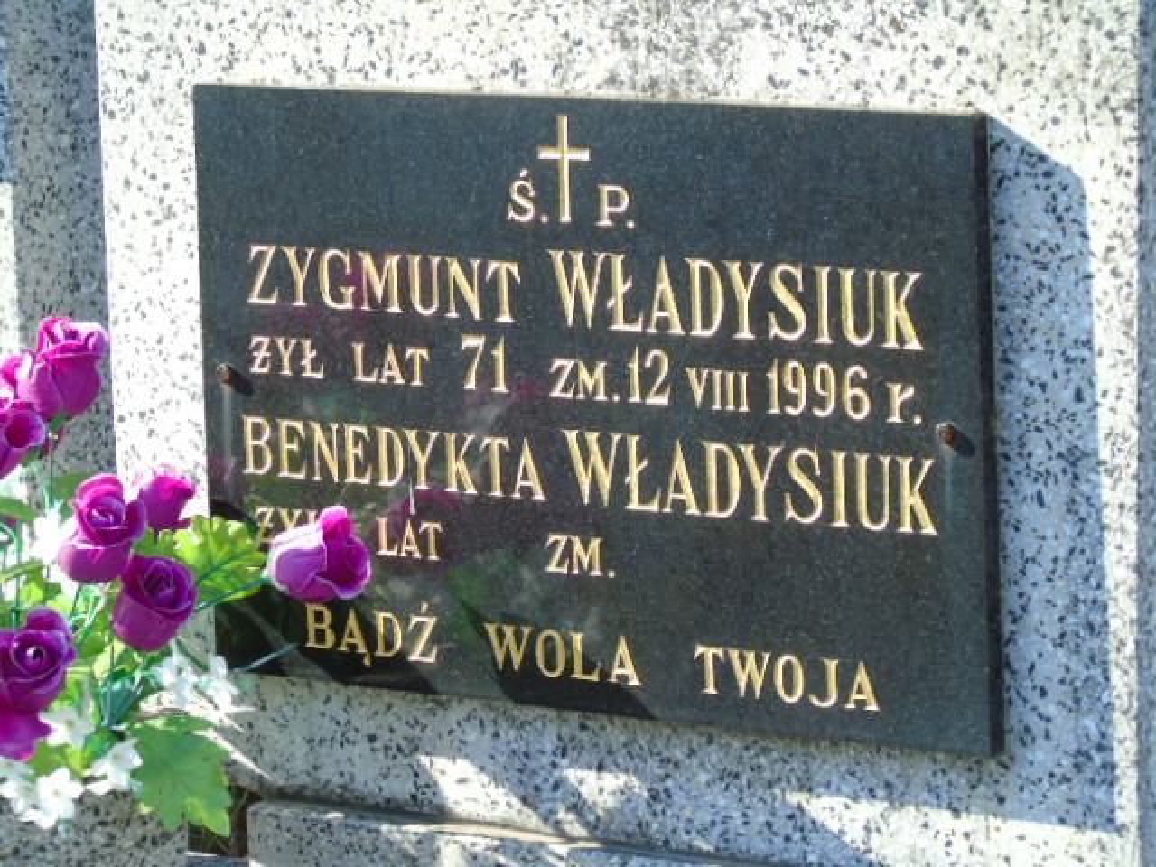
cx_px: 578
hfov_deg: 12.2
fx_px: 5410
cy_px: 434
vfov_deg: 9.2
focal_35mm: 162
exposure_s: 1/125
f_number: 4.9
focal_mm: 29
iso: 100
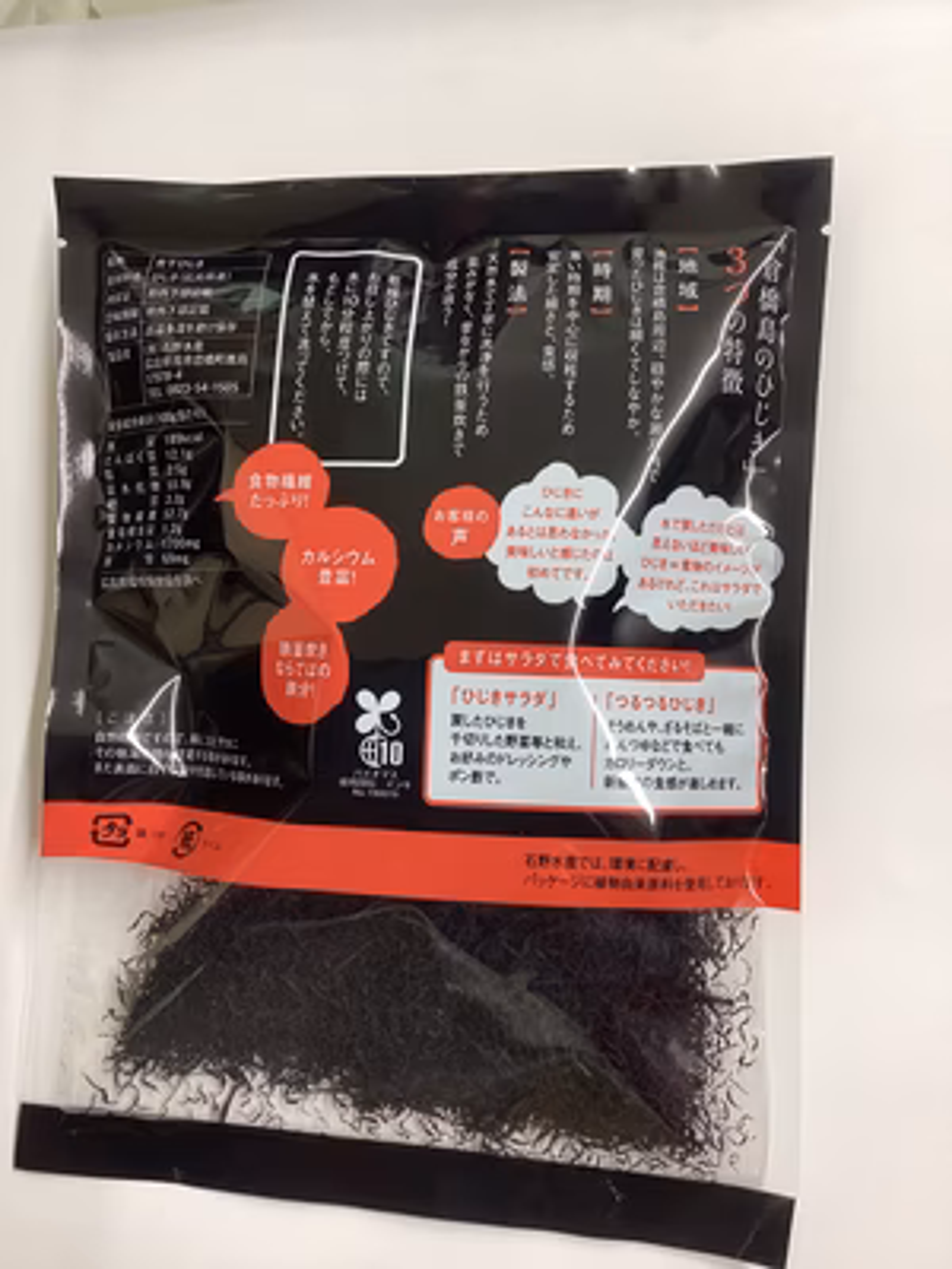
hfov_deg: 45.4
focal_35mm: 31
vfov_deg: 58.4
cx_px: 476
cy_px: 634
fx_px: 1137
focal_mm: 3.3
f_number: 2.4
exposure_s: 1/60
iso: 125
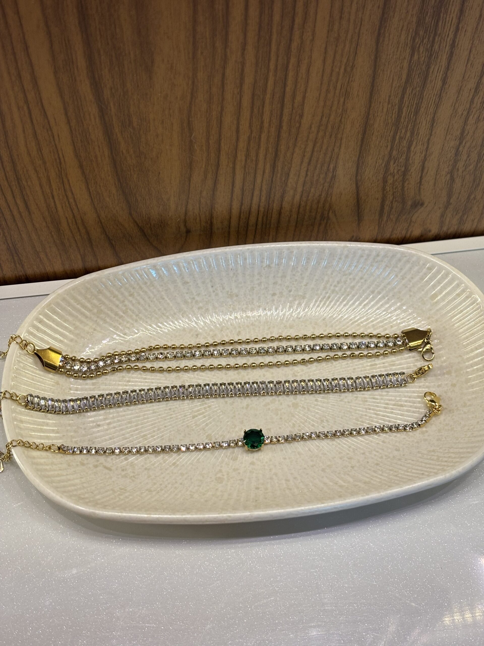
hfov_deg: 28.0
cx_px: 242
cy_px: 323
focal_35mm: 52
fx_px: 969
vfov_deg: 36.8
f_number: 1.6
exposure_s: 1/50
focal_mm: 5.96
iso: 40
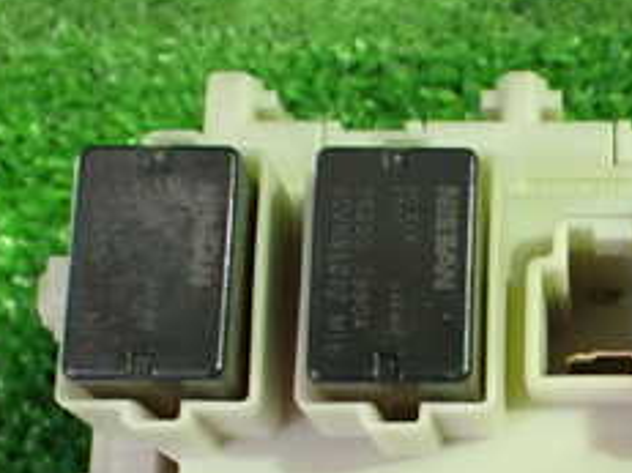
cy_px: 465
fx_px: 1423
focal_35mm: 78
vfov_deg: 18.4
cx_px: 607
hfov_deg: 24.1
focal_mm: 5.4
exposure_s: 1/40
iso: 800
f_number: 2.3
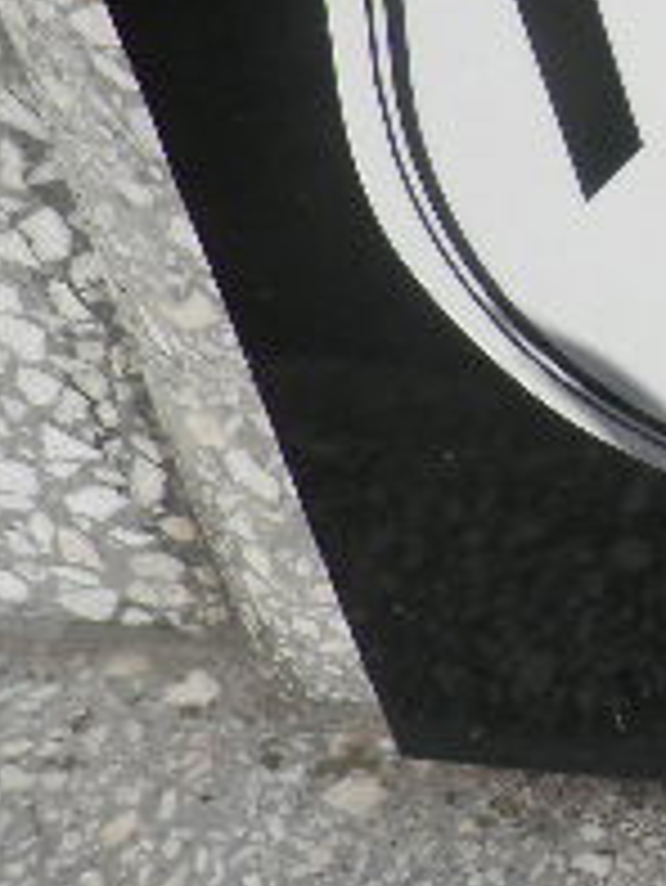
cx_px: 1107
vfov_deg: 23.6
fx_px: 1999
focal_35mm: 78
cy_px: -58
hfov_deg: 16.5
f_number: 8.3
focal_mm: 4.3
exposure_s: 1/320
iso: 64
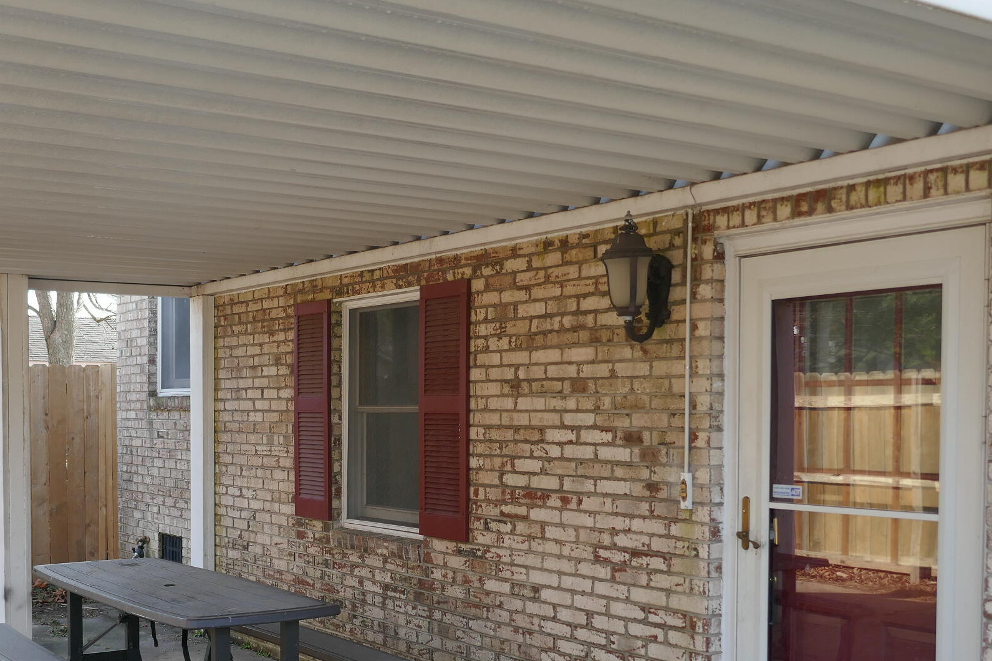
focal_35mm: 43
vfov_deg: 30.8
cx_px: 316
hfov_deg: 44.6
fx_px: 1185
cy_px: 468
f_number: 2.8
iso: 125
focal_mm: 9.1
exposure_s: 1/320
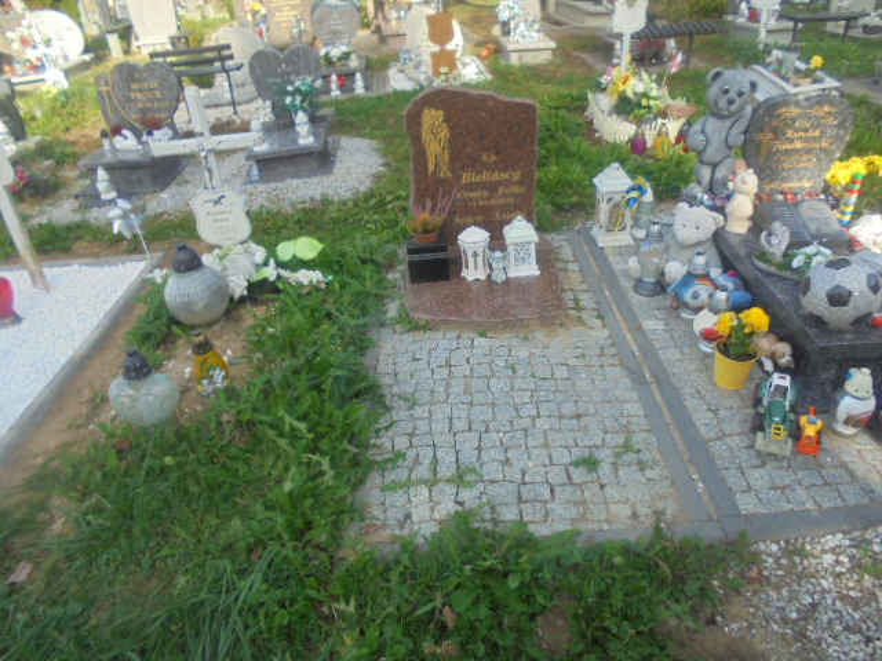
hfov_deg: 67.3
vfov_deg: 53.1
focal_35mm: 26
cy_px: 330
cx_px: 441
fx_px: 662
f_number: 3.5
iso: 100
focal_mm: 4.6
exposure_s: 1/250
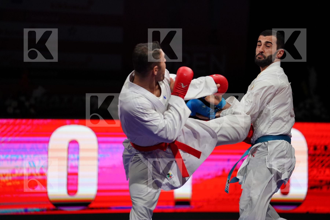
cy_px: 110
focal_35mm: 200
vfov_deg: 6.9
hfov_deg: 10.3
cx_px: 165
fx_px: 1833
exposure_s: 1/1000
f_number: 2.8
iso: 2000
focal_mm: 200
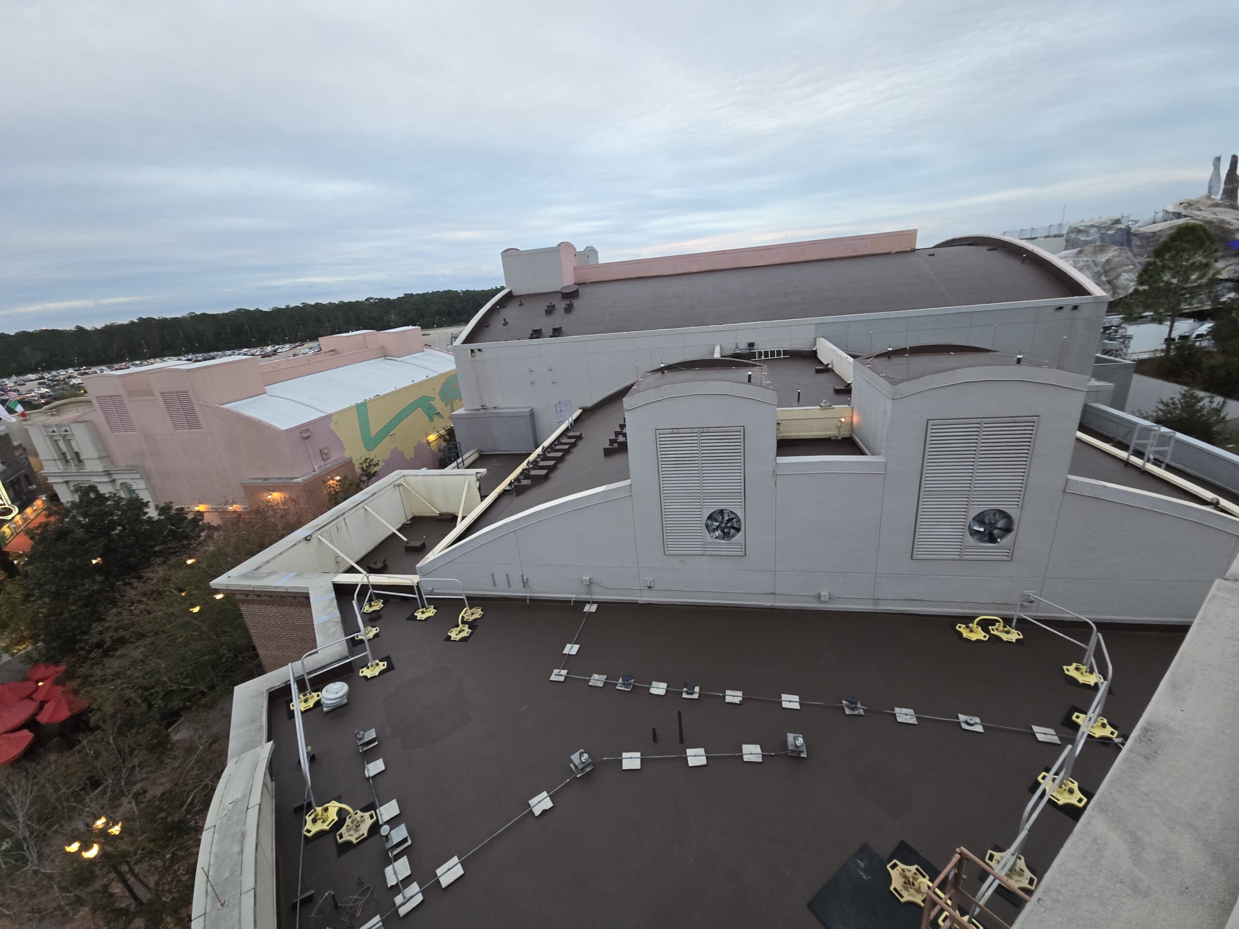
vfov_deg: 89.9
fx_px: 465
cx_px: 620
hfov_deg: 106.2
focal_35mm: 13
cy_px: 464
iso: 250
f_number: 2.2
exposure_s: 1/60
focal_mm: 2.2
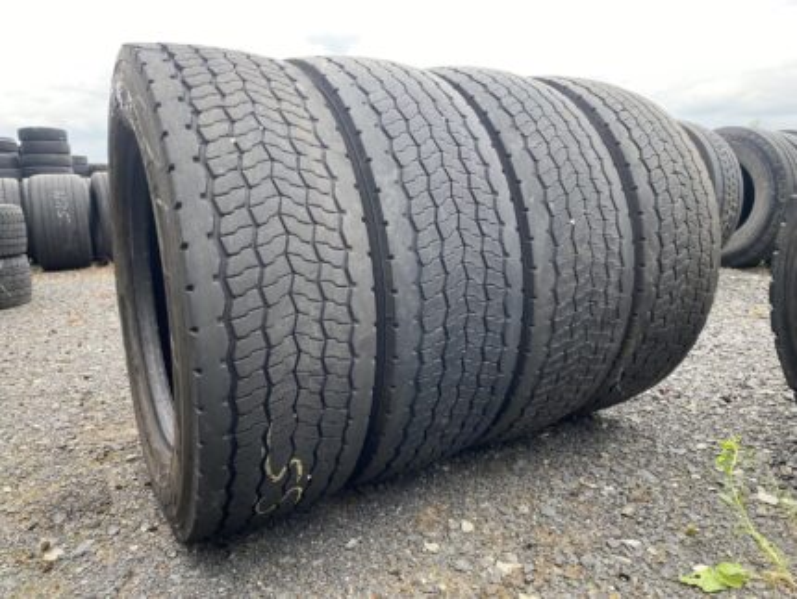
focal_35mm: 26
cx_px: 398
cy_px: 300
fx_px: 599
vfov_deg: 53.1
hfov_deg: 67.3
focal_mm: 4.25
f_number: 1.8
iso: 32
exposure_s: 1/276
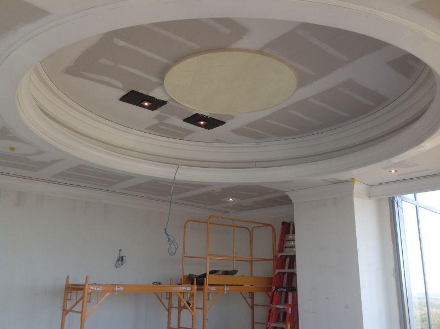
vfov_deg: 40.6
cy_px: 164
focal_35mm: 35
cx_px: 220
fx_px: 444
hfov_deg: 52.7
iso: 64
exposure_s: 1/40
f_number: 2.4
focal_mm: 4.28
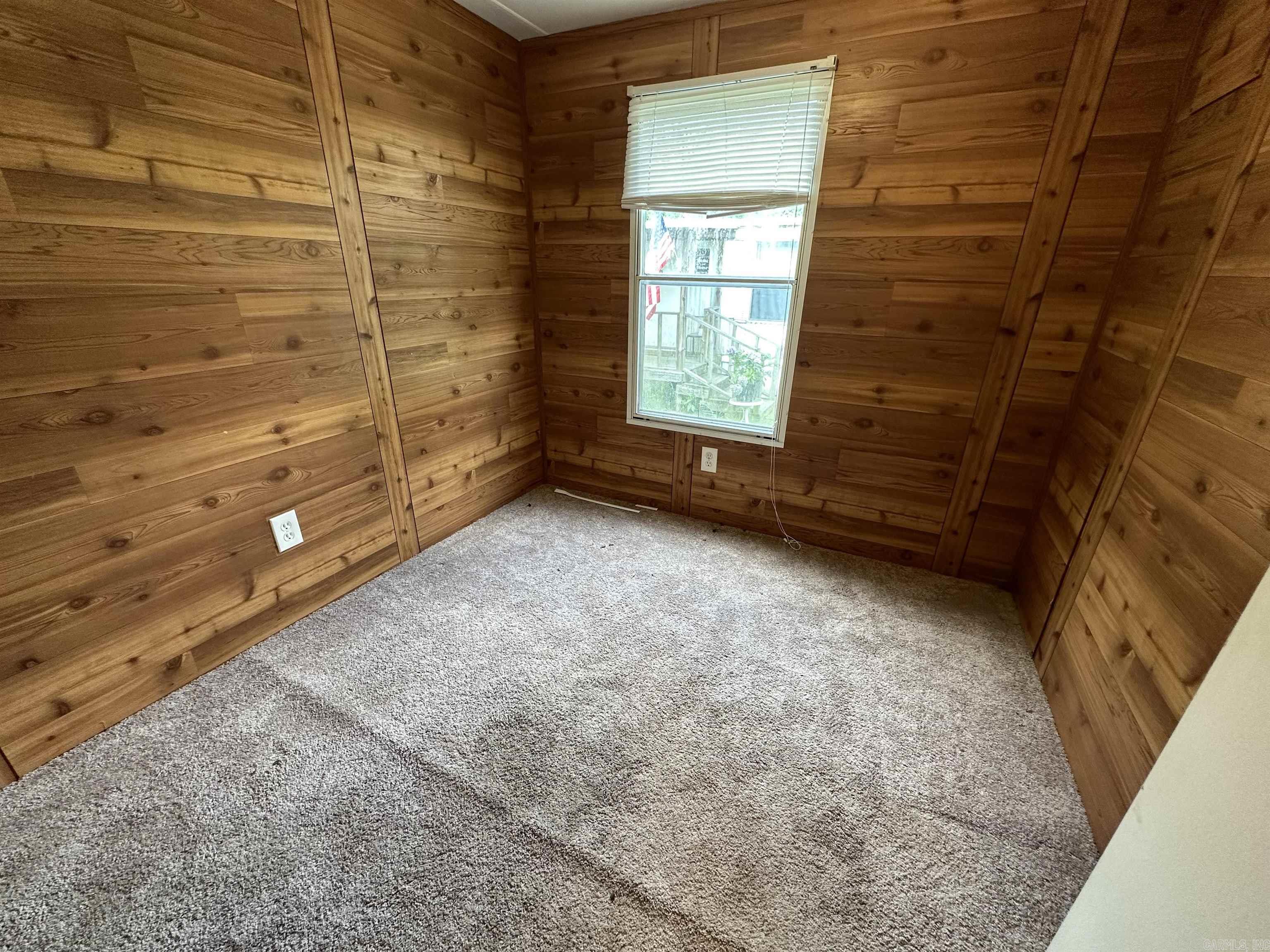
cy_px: 476
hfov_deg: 102.1
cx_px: 635
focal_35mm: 14
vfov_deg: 85.7
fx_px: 514
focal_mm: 2.22
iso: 200
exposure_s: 1/60
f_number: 2.2
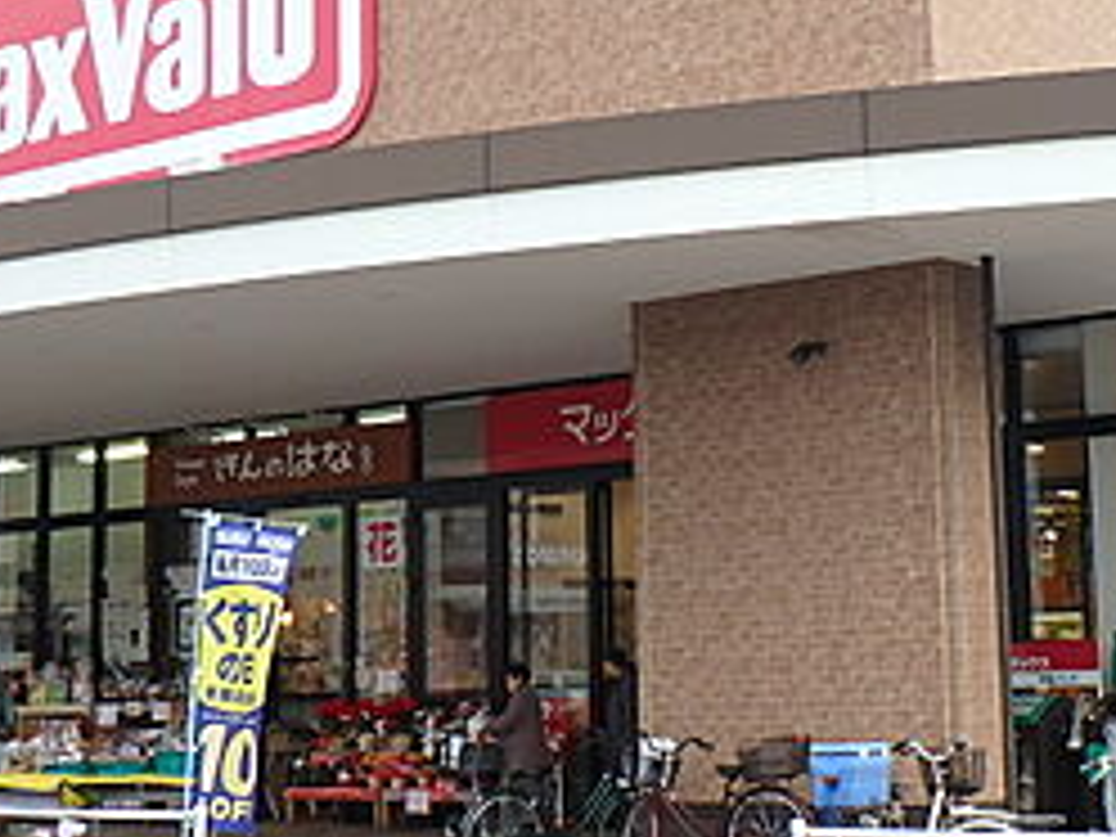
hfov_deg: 29.2
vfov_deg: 22.6
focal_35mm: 65
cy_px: 376
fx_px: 2096
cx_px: 891
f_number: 4.3
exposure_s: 1/100
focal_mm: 4.7
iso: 125
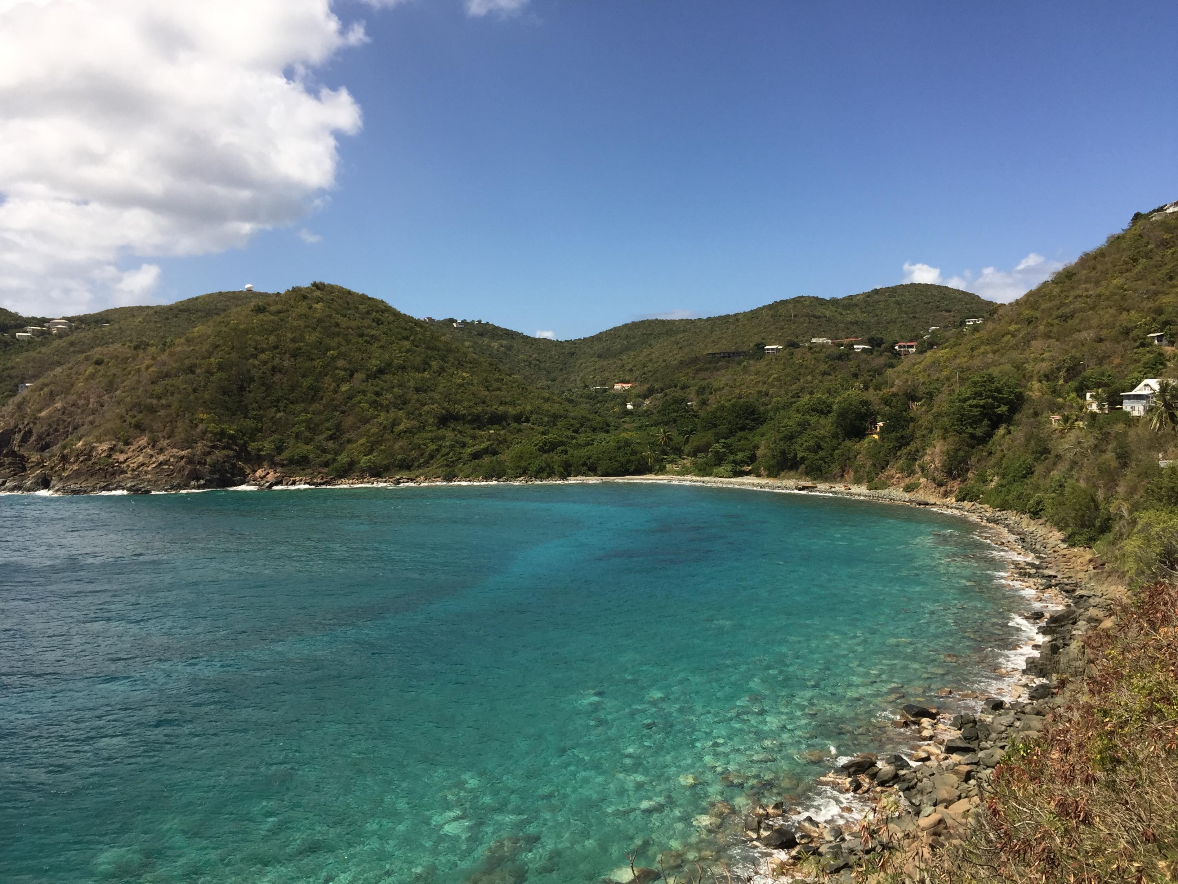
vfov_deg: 48.2
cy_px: 442
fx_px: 987
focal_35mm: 29
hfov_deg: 61.7
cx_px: 589
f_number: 2.2
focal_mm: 4.15
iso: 32
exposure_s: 1/2083
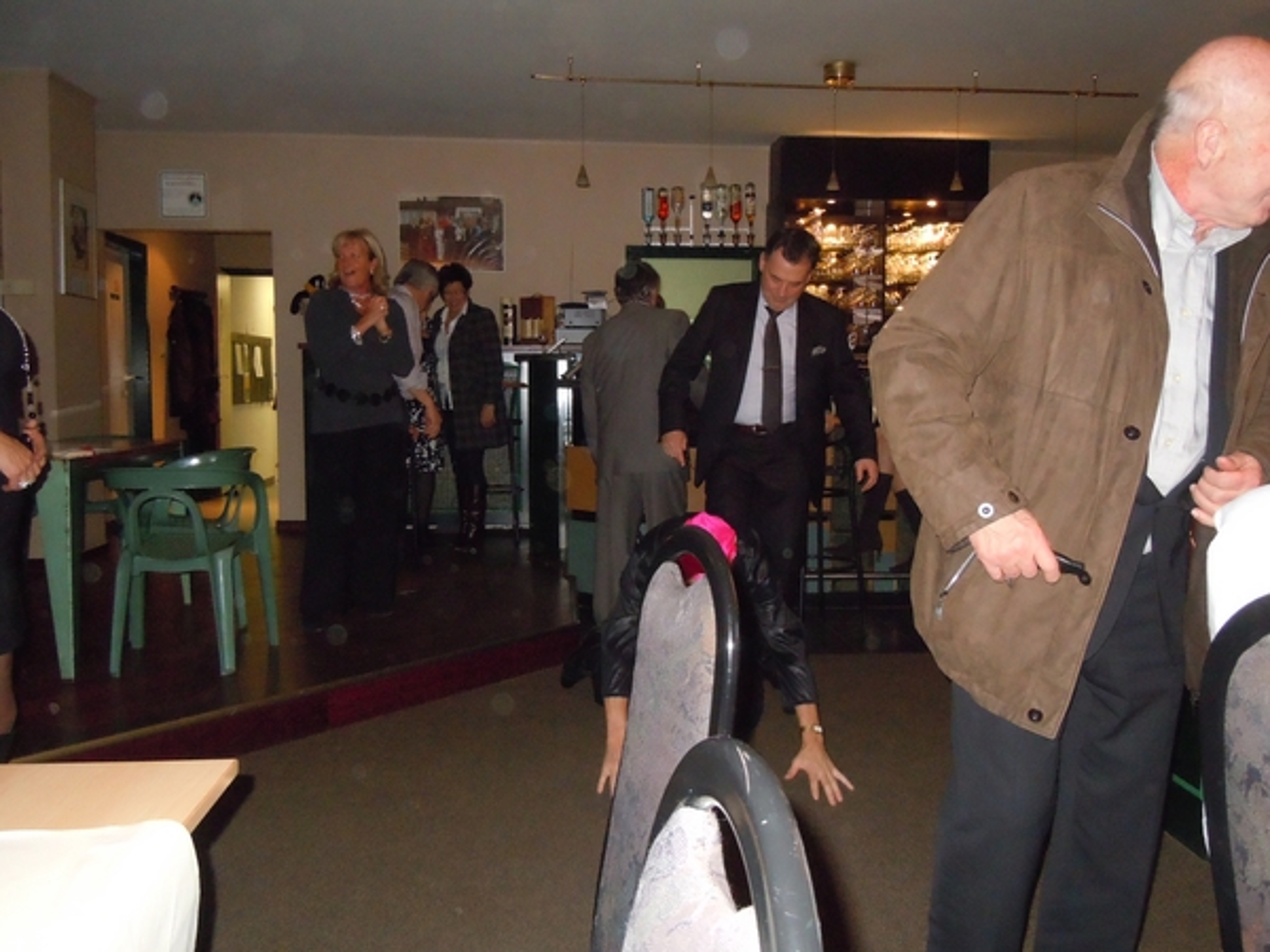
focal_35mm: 30
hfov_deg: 60.0
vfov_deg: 46.8
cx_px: 635
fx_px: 1101
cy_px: 476
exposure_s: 1/30
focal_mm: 5.4
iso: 800
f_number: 3.5
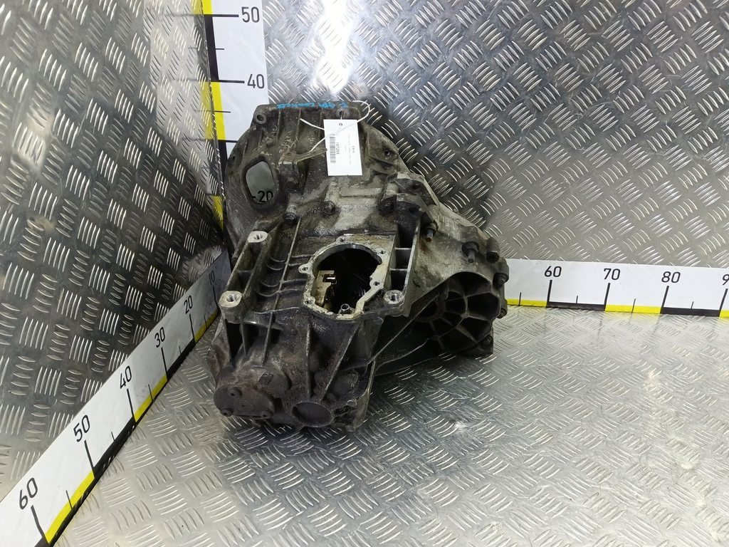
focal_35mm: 23
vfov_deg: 58.9
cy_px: 274
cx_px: 364
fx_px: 484
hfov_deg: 73.9
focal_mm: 4.11
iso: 162
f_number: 1.6
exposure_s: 1/33.3
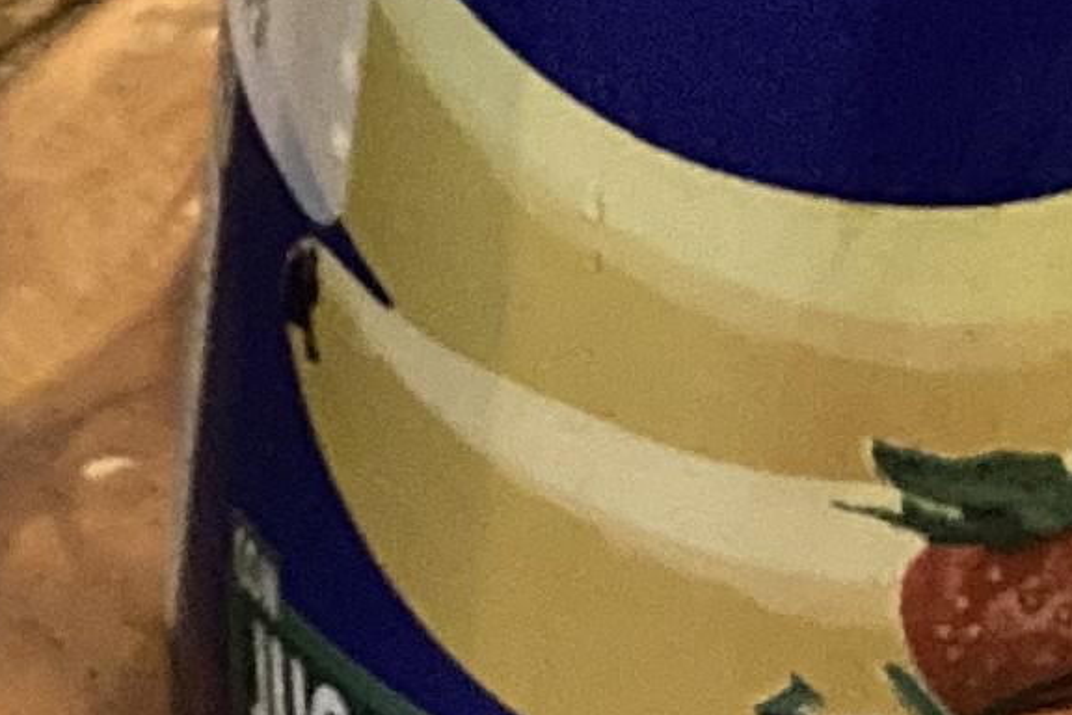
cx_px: 9
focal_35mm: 204
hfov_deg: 10.0
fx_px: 6074
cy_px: -726
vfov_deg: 6.5
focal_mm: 3.99
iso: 640
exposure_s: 1/25
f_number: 1.8
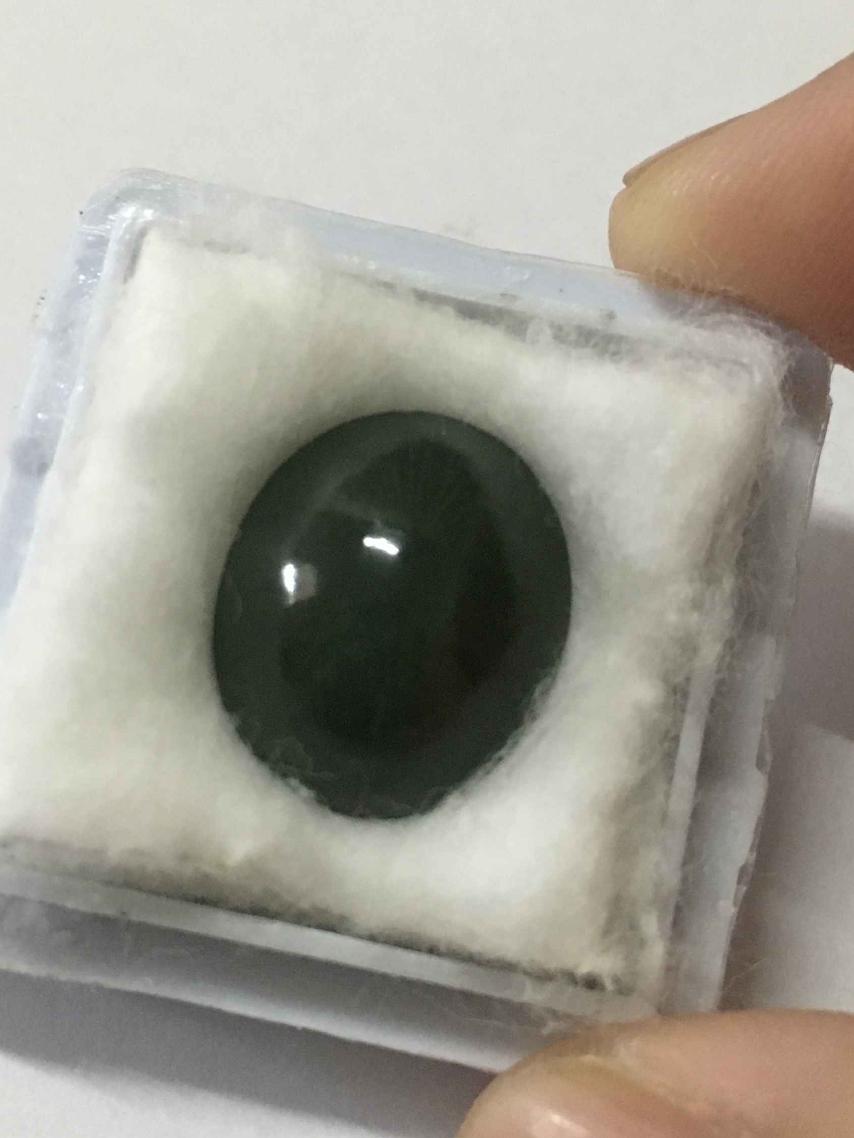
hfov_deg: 44.1
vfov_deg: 56.8
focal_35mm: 32
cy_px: 584
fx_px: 1052
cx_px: 387
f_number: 2.2
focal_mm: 4.15
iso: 200
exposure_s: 1/25
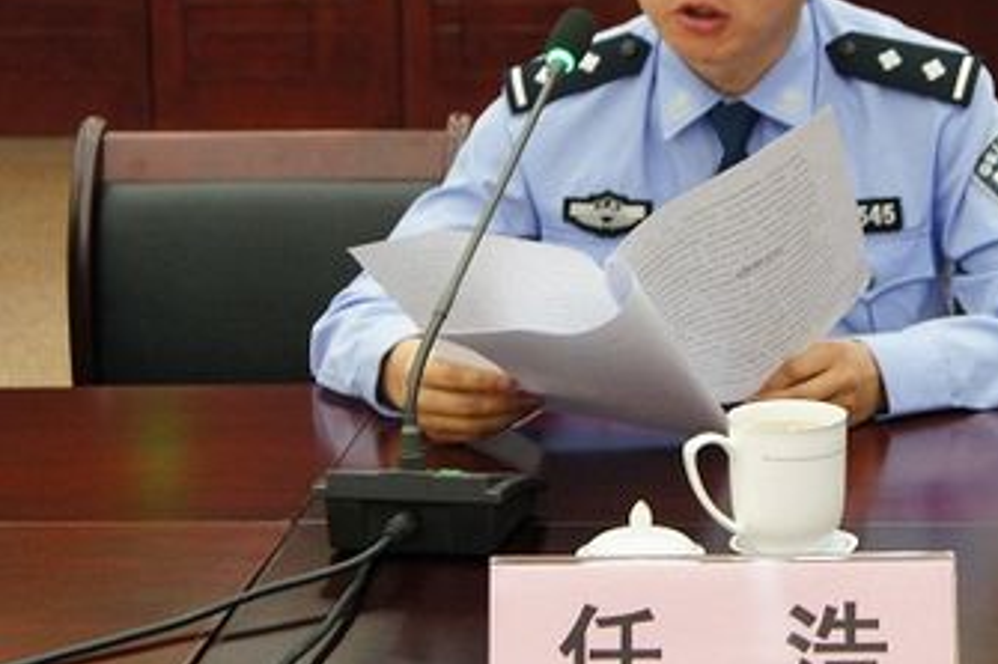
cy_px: 268
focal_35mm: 94
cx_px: 748
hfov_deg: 21.5
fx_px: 2602
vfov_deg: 14.5
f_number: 5
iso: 1600
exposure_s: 1/40
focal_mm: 35
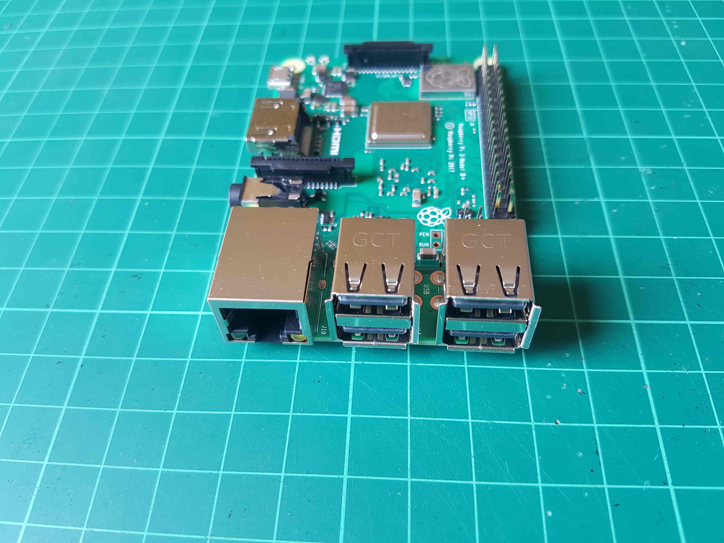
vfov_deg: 53.1
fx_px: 544
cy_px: 272
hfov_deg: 67.3
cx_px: 362
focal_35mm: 26
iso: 80
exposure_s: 1/50
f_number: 1.7
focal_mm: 4.2
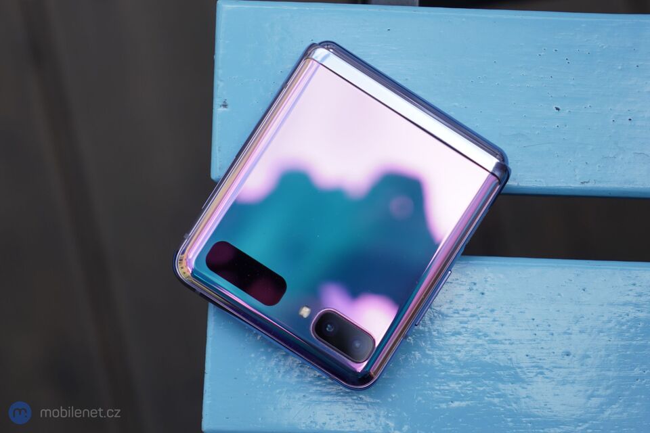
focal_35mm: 70
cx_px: 325
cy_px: 216
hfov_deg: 28.8
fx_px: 1264
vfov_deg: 19.5
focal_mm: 70
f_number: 4
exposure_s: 1/200
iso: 160
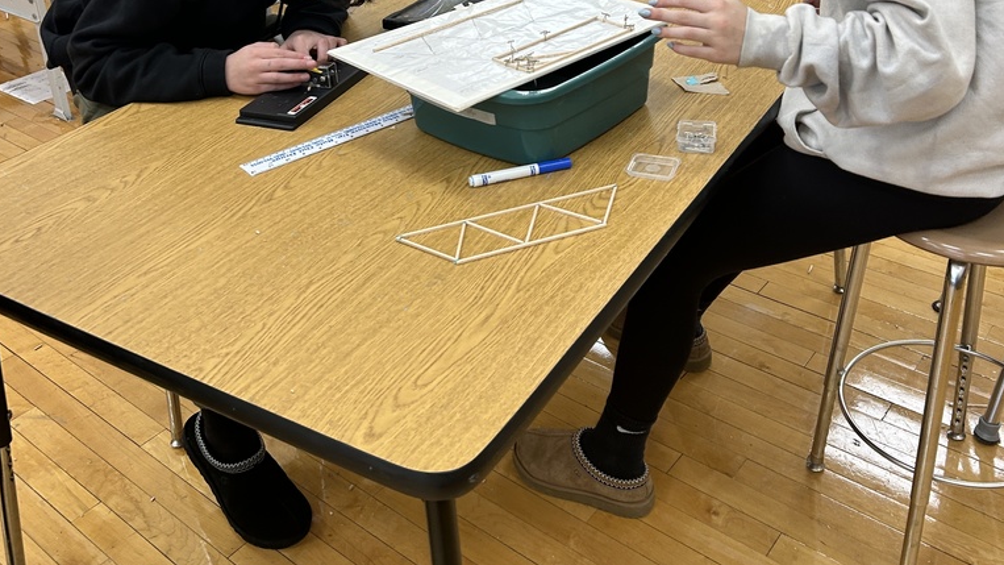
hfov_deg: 52.8
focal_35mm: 38
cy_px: 58
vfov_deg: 29.9
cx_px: 501
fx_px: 1012
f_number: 1.5
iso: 100
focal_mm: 5.7
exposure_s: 1/119
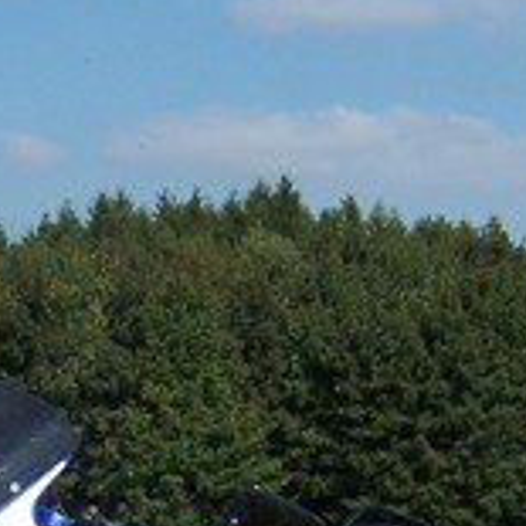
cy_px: 560
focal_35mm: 131
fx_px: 2252
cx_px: 31
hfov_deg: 13.2
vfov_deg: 13.1
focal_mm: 6.2
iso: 80
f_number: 4.5
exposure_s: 1/640
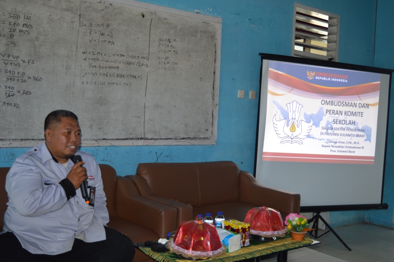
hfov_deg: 48.0
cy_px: 131
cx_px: 197
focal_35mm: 40
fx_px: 443
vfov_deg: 33.0
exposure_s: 1/60
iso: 400
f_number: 4
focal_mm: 27
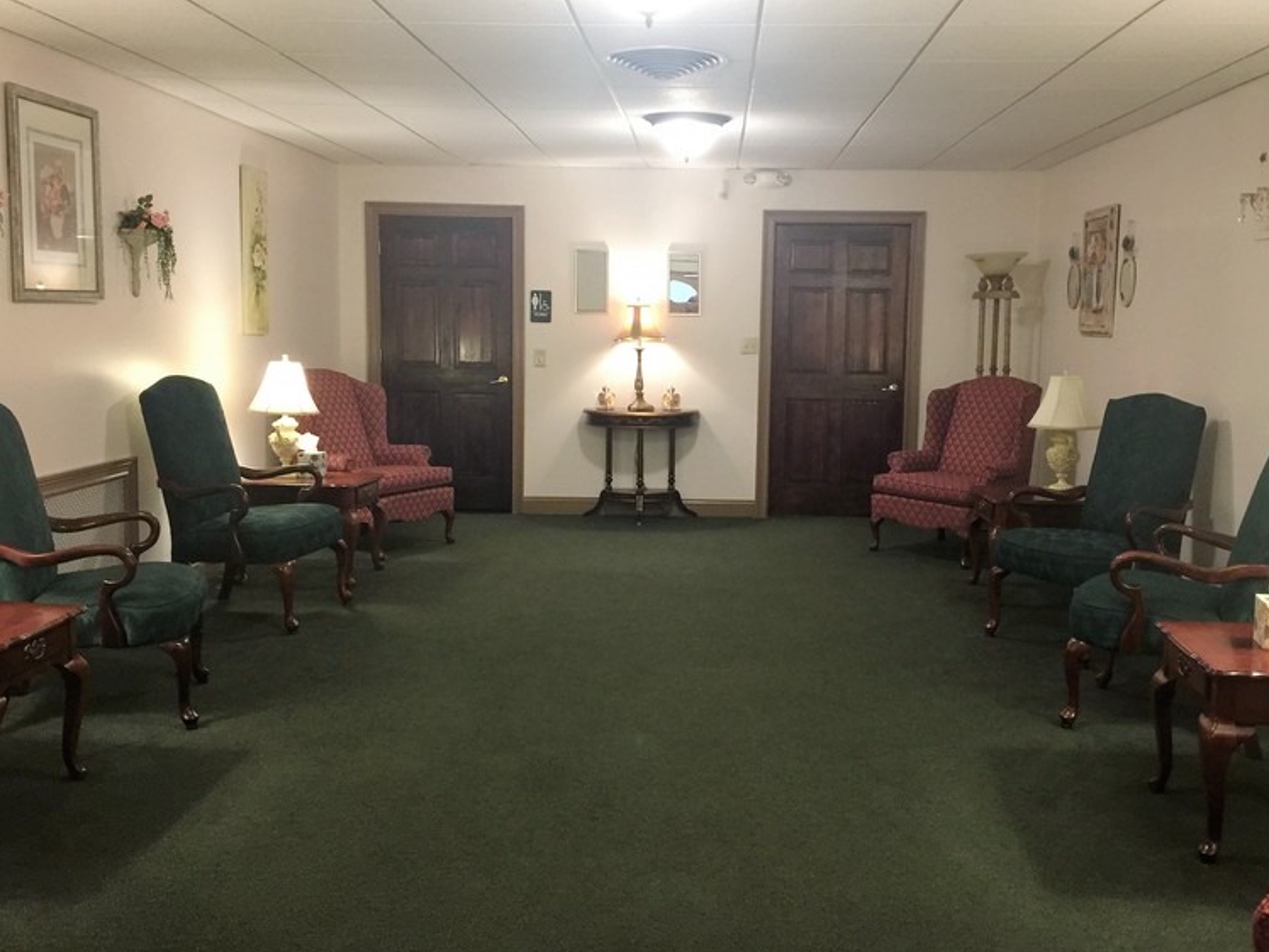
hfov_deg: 58.3
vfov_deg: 45.4
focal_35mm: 31
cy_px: 451
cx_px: 675
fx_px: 1136
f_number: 2.2
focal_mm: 4.15
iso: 125
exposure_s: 1/15
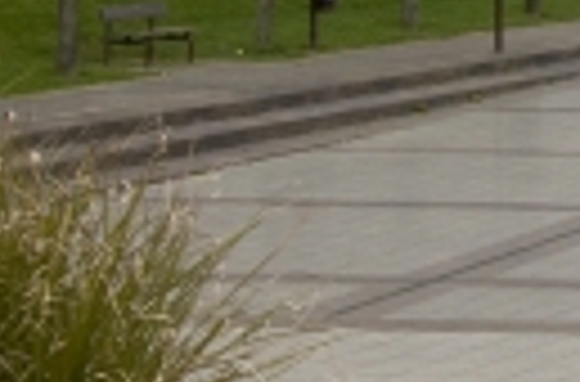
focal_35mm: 233
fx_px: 3740
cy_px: -139
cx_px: 1542
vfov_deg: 5.8
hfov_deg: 8.0
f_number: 18
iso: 250
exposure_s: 1/30
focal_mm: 26
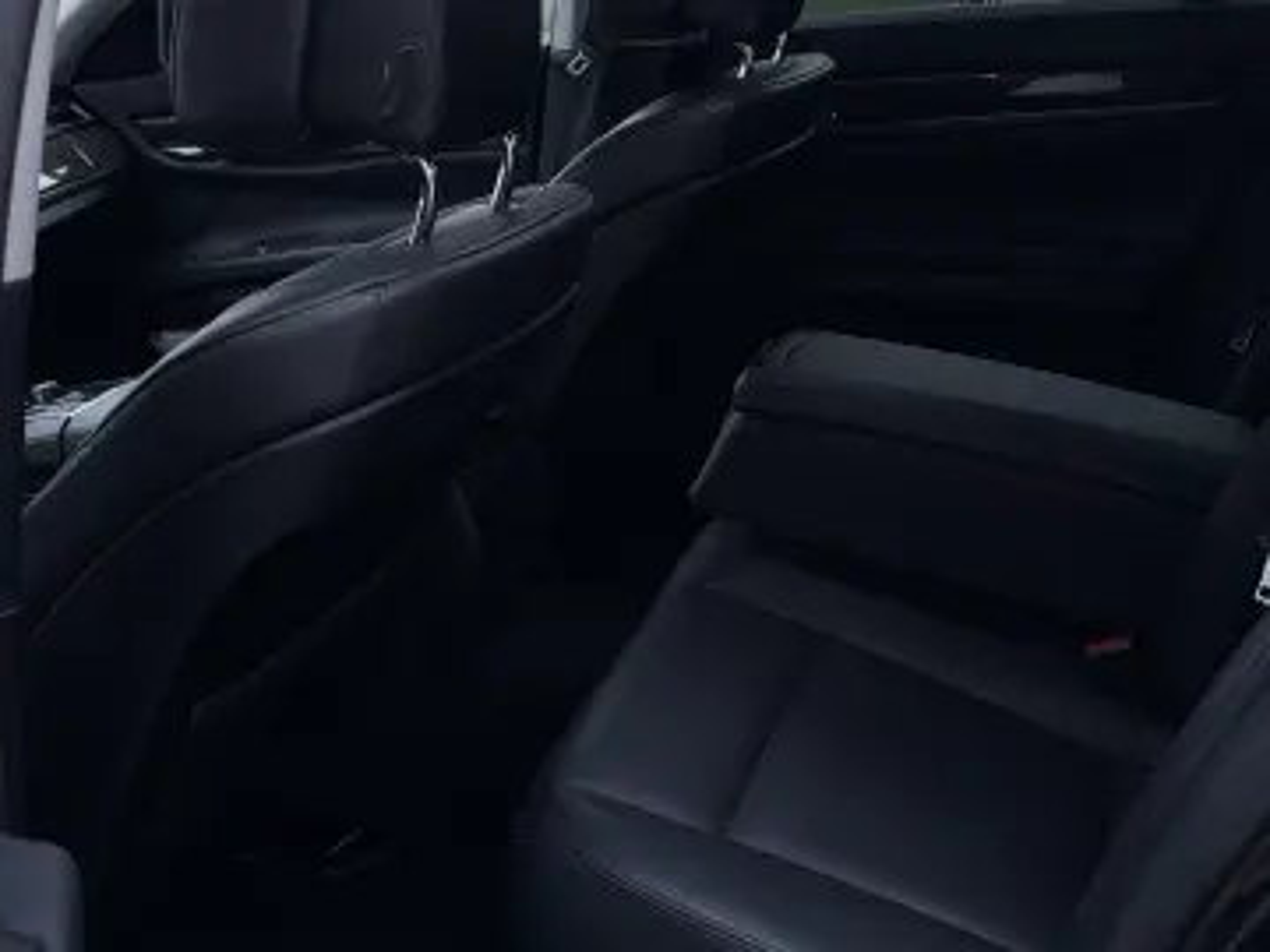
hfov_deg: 67.3
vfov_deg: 53.1
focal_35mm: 26
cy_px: 476
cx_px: 635
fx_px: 954
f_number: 1.6
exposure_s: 1/51
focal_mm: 5.96
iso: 500
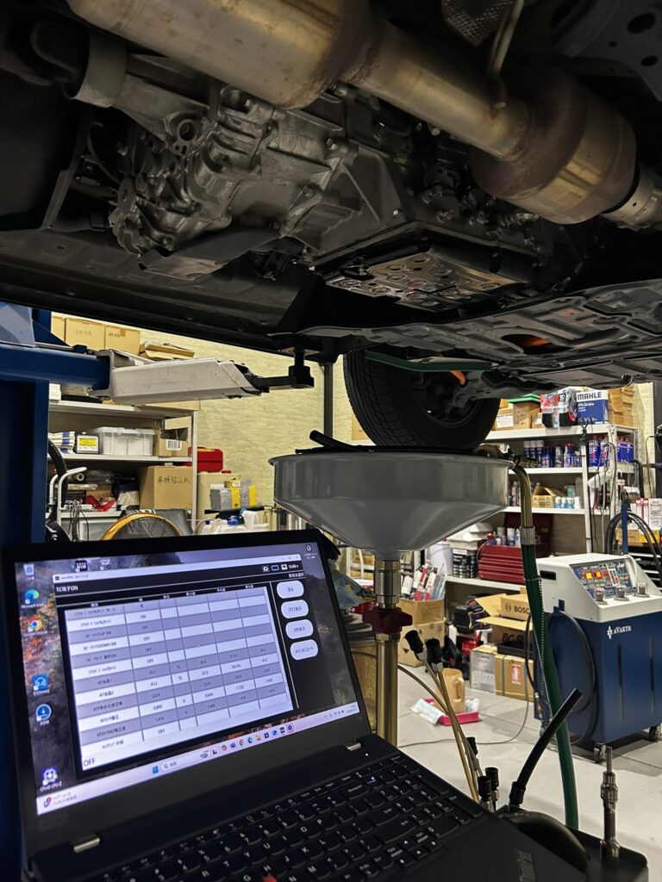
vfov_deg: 67.3
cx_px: 331
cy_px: 441
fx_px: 663
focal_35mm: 26
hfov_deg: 53.1
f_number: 1.5
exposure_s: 1/60
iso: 400
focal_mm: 5.7
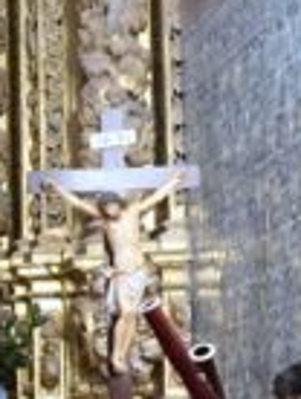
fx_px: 2196
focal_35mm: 190
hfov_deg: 7.5
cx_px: -287
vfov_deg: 10.2
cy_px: 494
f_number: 3.5
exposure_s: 1/200
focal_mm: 13.94
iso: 2000
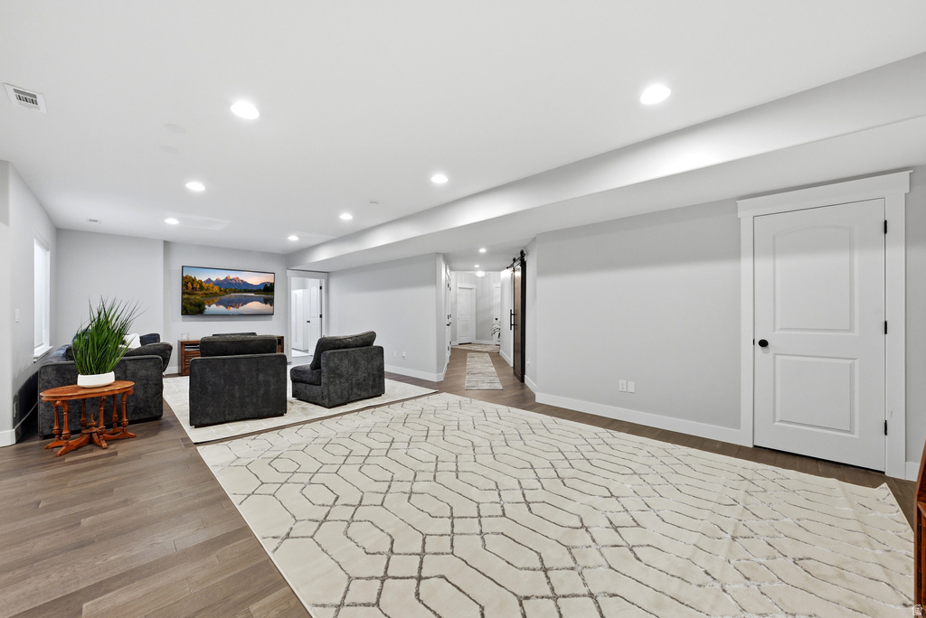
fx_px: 335
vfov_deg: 85.5
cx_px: 463
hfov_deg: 108.3
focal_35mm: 13
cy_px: 309
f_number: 6.3
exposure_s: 1/500
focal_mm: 13
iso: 1600
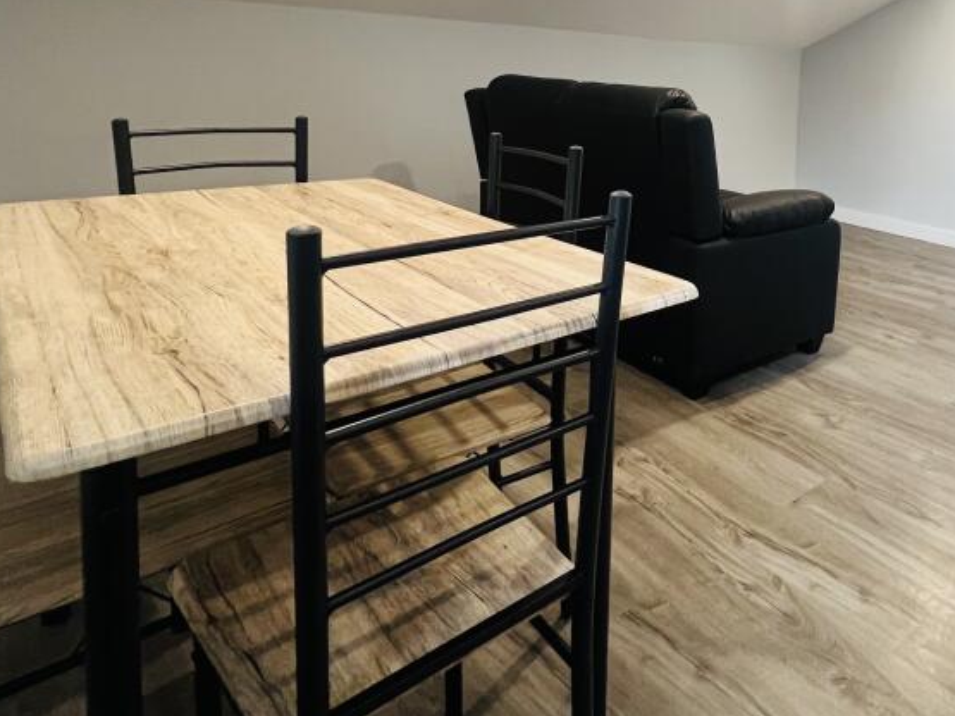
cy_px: 145
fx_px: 662
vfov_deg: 53.1
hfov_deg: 65.7
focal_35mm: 24
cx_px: 752
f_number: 1.8
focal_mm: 1.57
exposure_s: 1/50
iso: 400
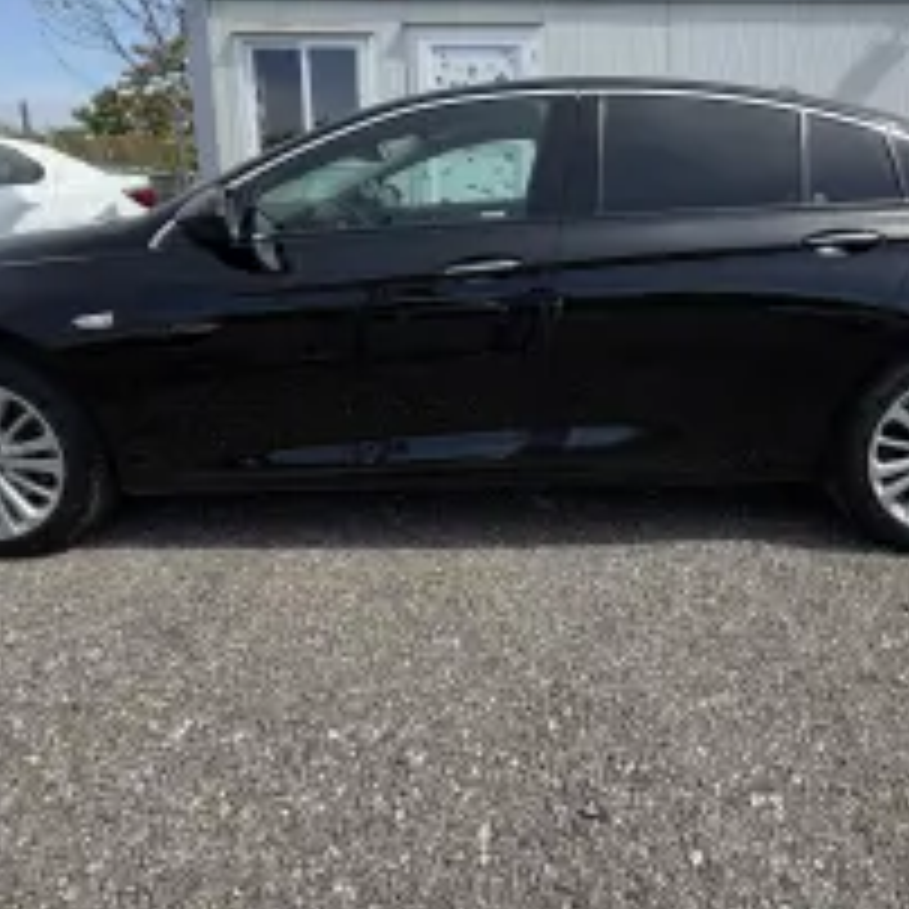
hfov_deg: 69.1
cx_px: 536
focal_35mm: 22
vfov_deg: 68.1
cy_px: 320
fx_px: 654
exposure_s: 1/770
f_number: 2.2
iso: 25
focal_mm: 2.22
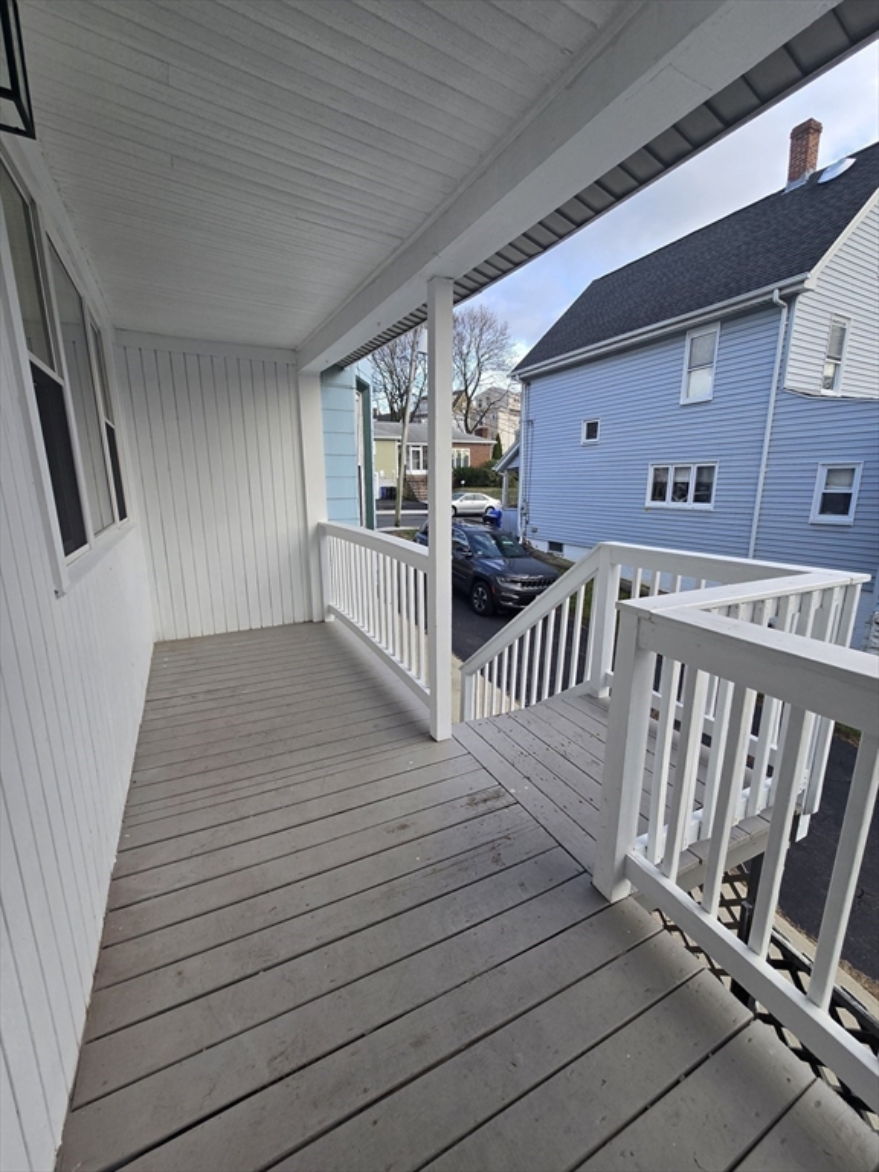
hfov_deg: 89.9
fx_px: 440
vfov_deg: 106.2
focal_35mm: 13
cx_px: 440
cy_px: 586
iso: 50
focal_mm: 2.2
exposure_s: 1/282
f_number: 2.2
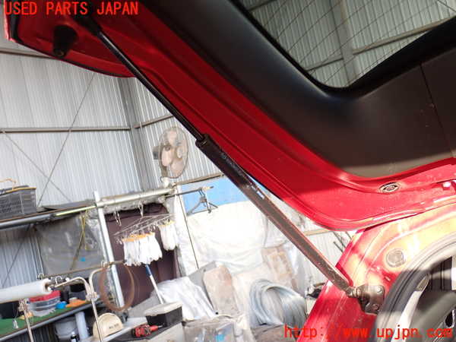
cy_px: 171
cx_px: 228
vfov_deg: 35.1
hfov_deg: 45.8
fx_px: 540
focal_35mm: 41
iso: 125
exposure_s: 1/80
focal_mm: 7.31
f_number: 2.8
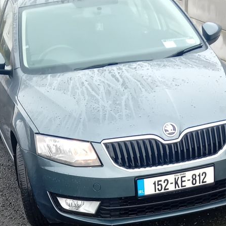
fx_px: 229
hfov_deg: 52.5
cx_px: 123
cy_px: 113
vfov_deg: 52.5
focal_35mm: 31
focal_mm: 3.98
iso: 160
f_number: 1.8
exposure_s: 1/50
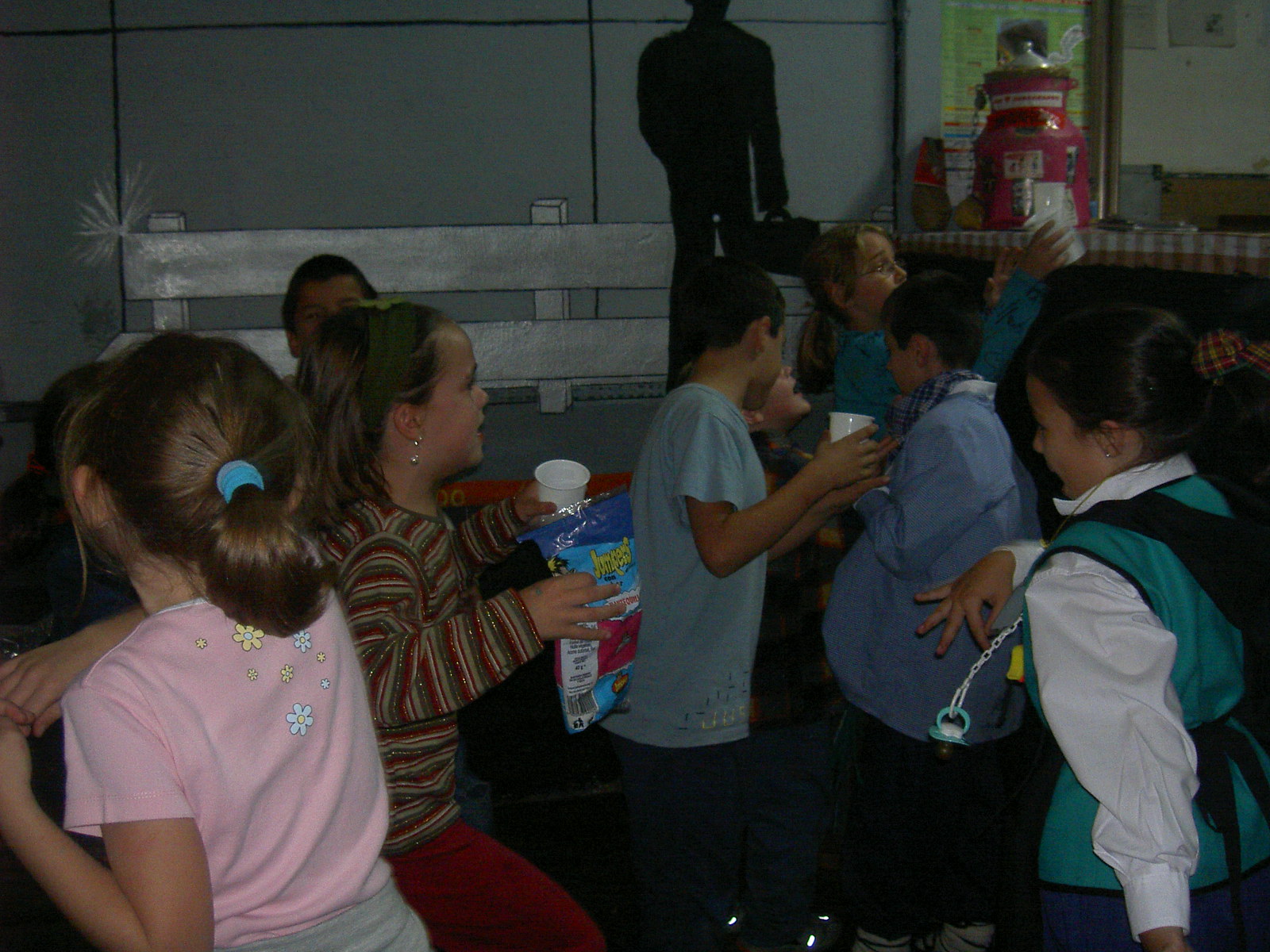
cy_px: 476
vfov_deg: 36.8
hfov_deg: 47.9
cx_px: 635
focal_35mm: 39
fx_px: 1431
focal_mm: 8
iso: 100
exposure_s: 1/59.5
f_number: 2.8
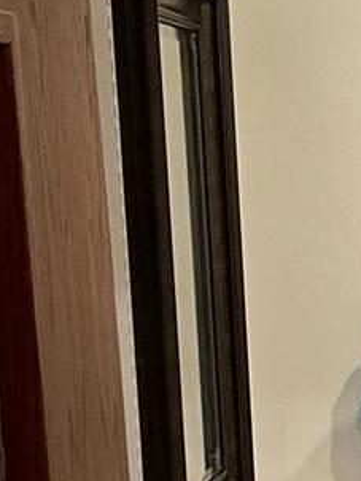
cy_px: 524
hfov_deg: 9.9
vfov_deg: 14.6
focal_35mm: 132
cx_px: 862
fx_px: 1837
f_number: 1.6
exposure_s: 1/60
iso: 200
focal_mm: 4.2
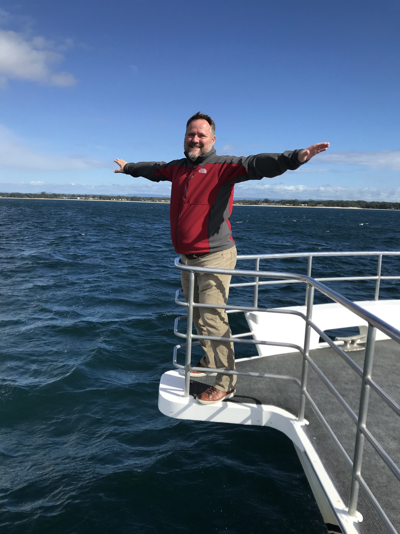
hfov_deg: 49.7
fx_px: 431
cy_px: 267
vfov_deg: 63.4
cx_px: 200
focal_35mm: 28
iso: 20
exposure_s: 1/2660
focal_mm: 3.99
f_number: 1.8
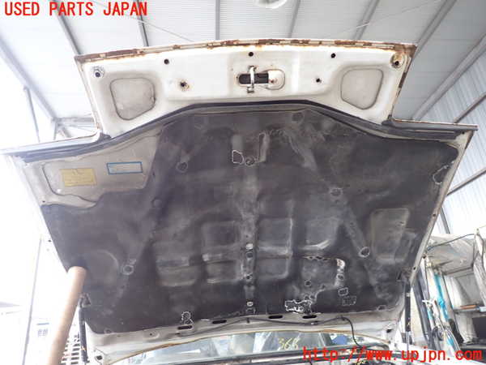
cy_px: 182
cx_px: 243
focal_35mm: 25
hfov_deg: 69.4
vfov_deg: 54.9
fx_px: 351
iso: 200
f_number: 2
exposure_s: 1/60
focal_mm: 4.5
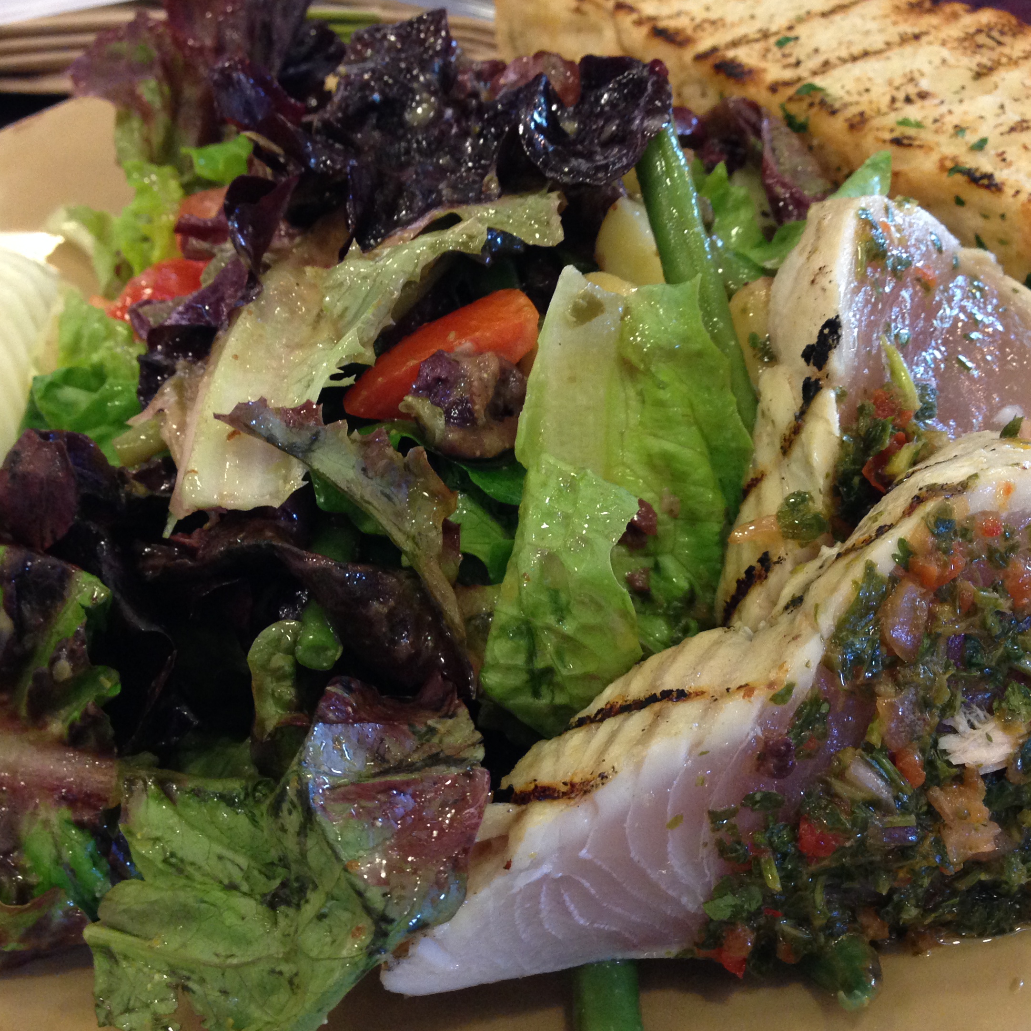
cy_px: 520
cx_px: 530
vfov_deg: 38.3
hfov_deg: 38.3
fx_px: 1483
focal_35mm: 44
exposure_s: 1/20
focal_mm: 4.12
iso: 200
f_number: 2.4
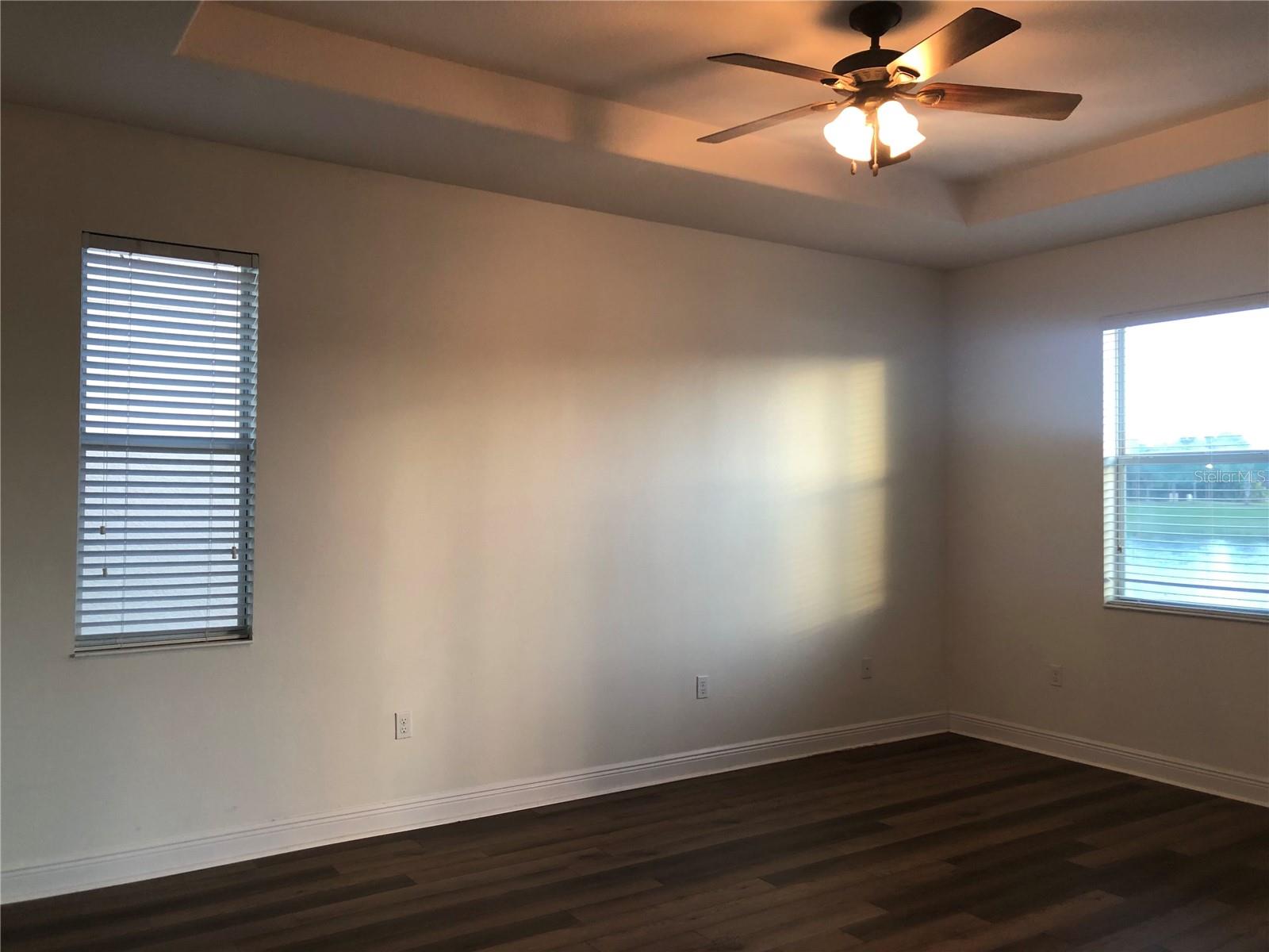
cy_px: 476
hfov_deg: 63.4
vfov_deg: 49.7
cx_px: 634
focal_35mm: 28
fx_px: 1026
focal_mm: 3.99
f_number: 1.8
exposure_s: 1/30
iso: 40
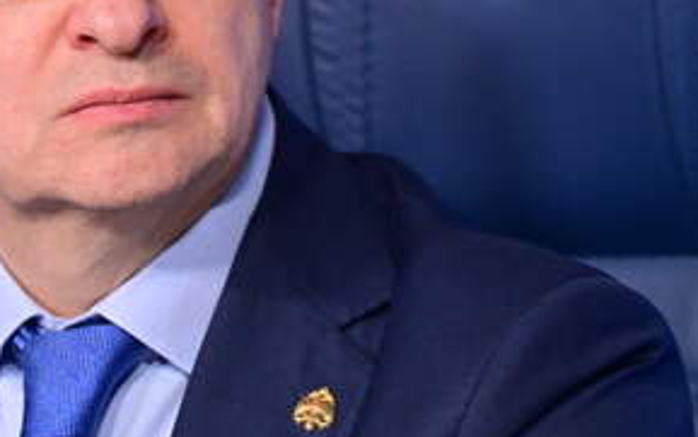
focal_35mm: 590
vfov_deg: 2.2
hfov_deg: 3.6
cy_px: 71
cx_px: 70
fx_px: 11230
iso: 4000
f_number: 5.6
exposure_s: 1/200
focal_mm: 270
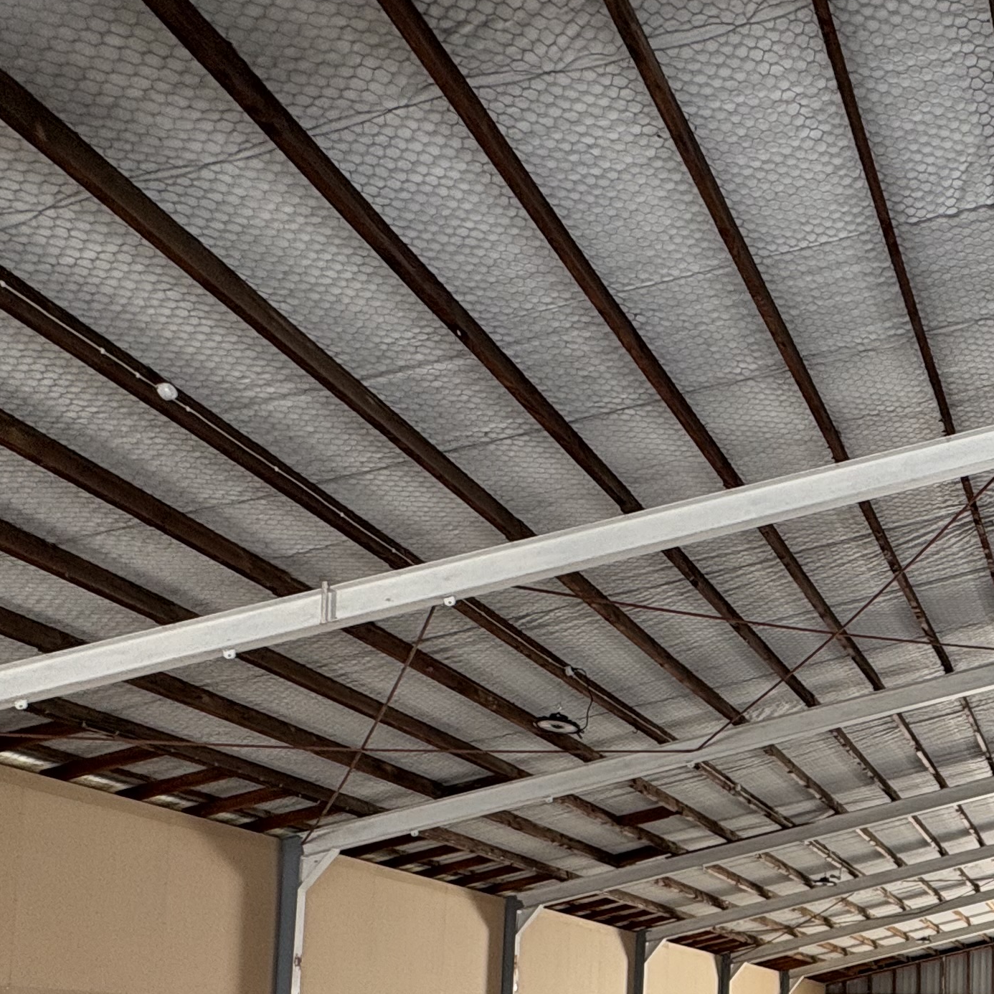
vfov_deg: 40.3
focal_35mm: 36
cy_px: 995
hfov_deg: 37.0
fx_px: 1170
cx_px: 1145
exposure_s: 1/136
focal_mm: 2.22
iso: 64
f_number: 2.2
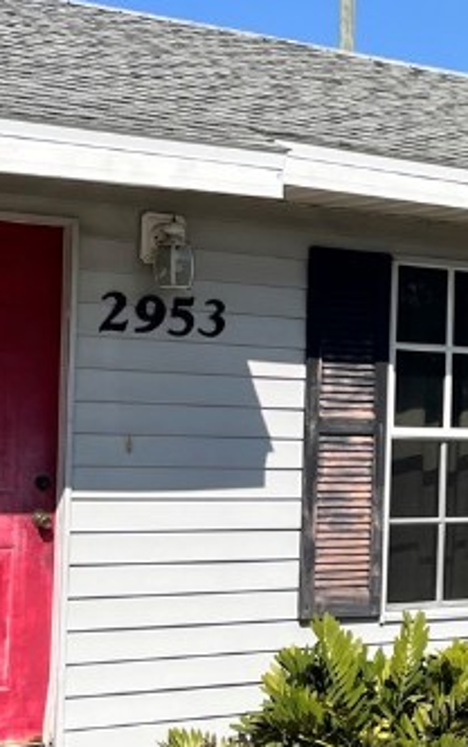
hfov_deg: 14.0
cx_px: 781
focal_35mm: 85
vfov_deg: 24.3
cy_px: 394
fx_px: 1732
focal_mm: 5.1
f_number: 1.6
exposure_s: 1/4854
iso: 50
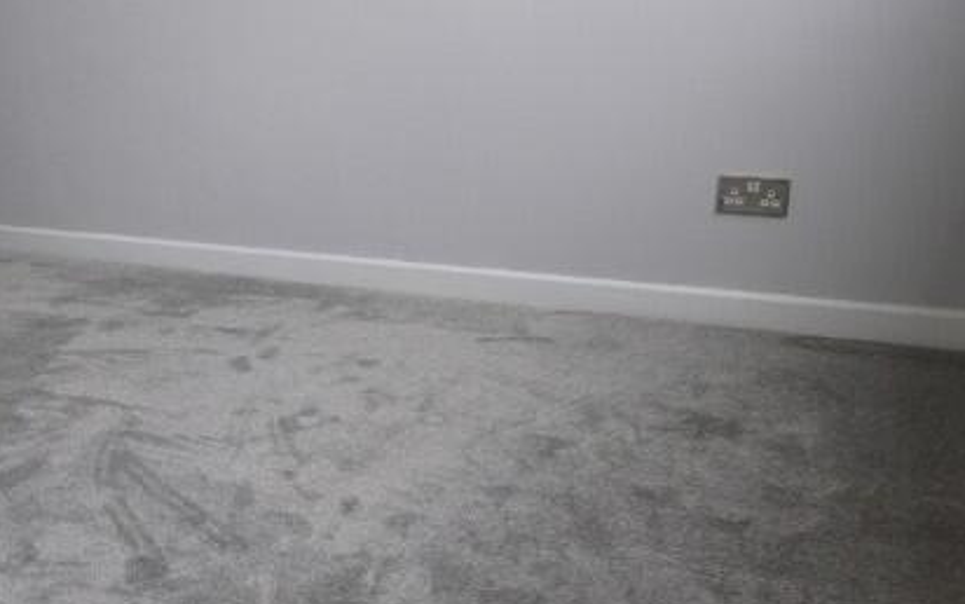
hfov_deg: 50.2
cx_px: 293
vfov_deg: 33.6
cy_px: 294
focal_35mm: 38
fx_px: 1000
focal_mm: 10
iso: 250
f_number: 11
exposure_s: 1/13
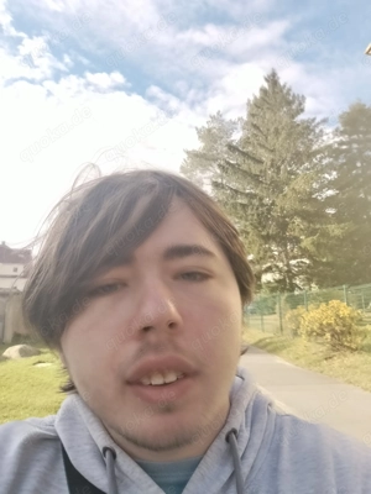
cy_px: 247
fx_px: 343
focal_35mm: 24
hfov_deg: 56.8
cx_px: 186
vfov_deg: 71.6
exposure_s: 1/524
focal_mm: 3.26
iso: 50
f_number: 2.4
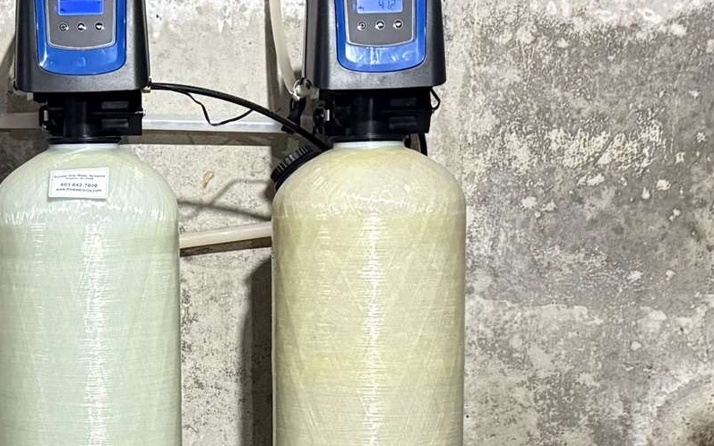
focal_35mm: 98
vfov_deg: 13.2
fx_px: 1907
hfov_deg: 20.9
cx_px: 113
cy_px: 448
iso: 800
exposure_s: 1/60
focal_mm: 6.76
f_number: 1.78
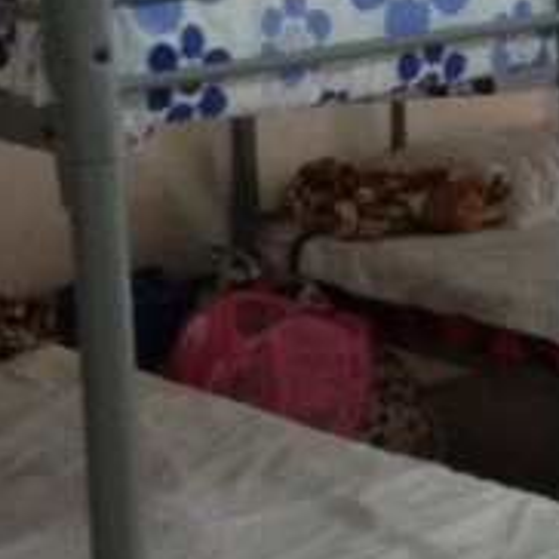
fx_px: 2704
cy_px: 198
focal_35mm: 148
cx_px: 640
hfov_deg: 11.6
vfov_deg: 11.8
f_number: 2.4
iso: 320
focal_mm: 4.28
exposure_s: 1/17
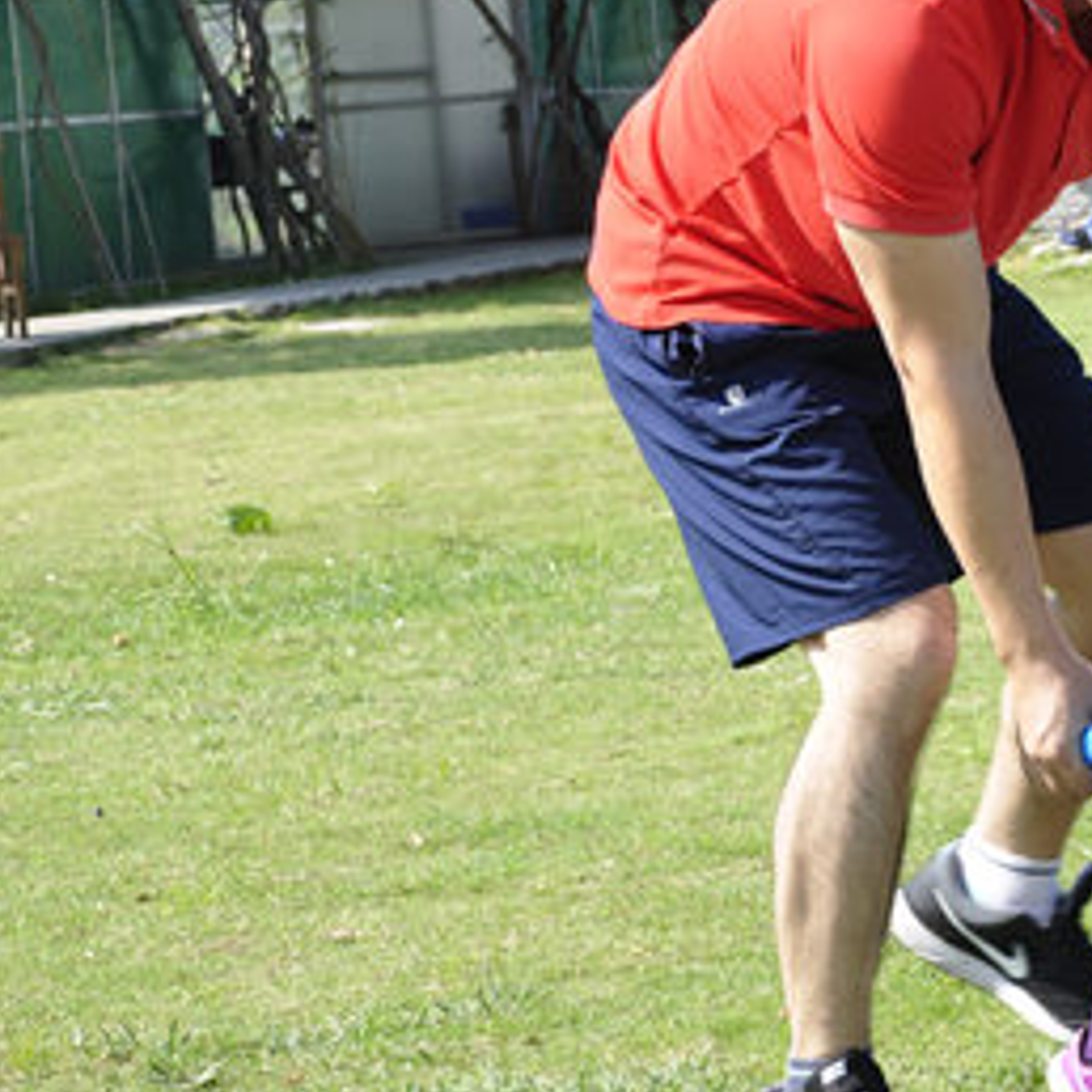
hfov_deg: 10.1
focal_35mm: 172
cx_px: 1168
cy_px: 275
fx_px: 6139
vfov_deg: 10.1
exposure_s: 1/200
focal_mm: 58
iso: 200
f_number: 10
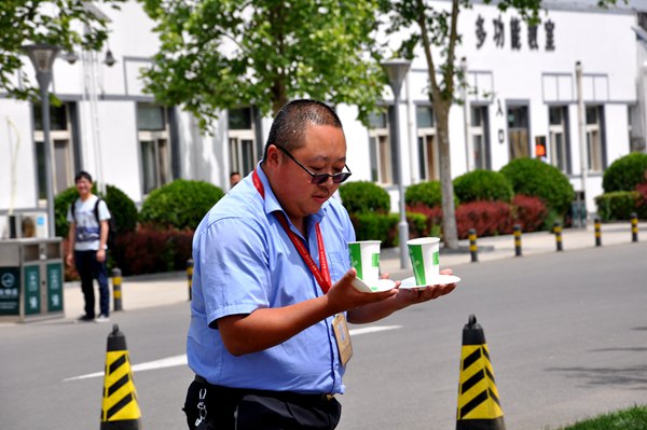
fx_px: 2828
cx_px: 324
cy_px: 215
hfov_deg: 13.1
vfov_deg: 8.7
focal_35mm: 158
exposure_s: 1/500
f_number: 11
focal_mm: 105
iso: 200
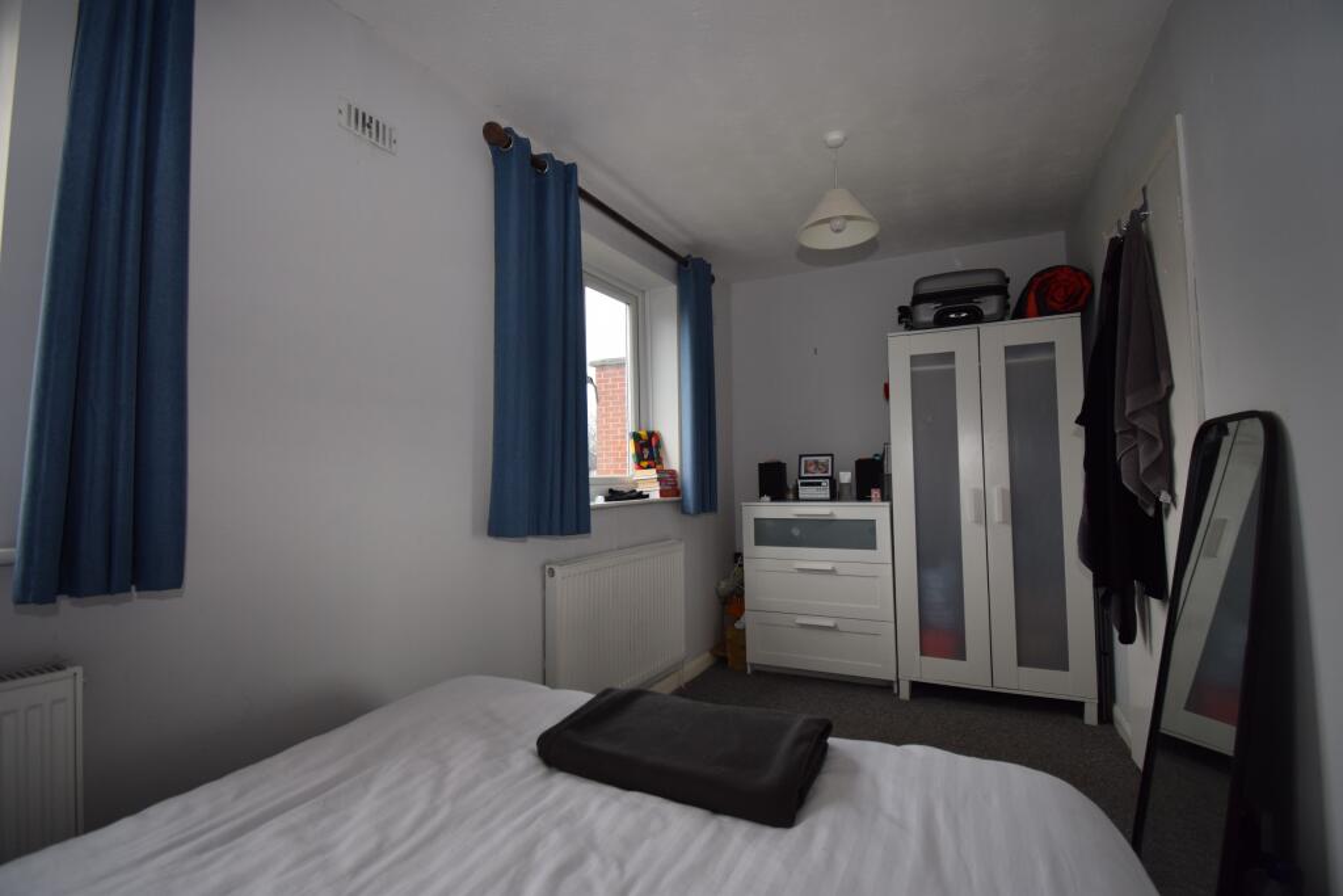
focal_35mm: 15
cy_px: 448
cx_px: 672
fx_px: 560
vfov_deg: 77.3
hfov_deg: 100.4
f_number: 4.5
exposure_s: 1/80
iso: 400
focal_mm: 10
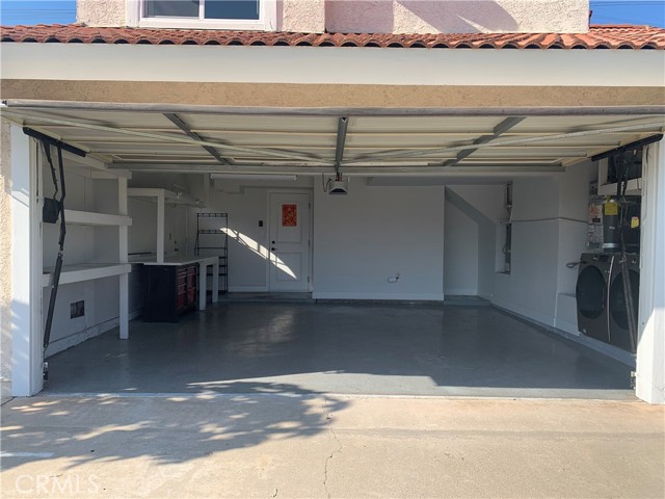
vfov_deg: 53.1
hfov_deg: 67.3
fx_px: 499
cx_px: 332
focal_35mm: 26
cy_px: 250
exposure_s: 1/1054
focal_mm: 4.25
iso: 25
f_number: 1.8
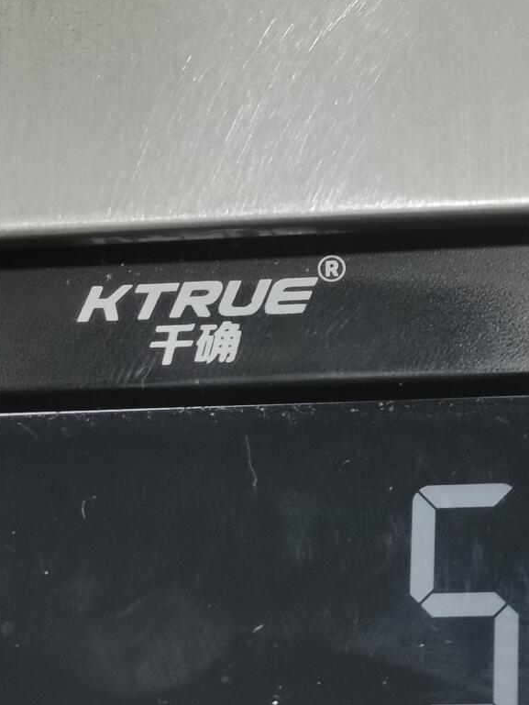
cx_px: 246
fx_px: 2526
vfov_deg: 15.5
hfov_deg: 12.0
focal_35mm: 124
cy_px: -75
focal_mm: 5.58
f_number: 1.8
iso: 100
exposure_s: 1/100
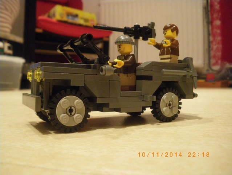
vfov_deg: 39.7
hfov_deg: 51.3
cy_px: 88
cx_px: 116
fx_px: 241
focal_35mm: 36
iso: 800
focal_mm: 6.3
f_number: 3.5
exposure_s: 1/8
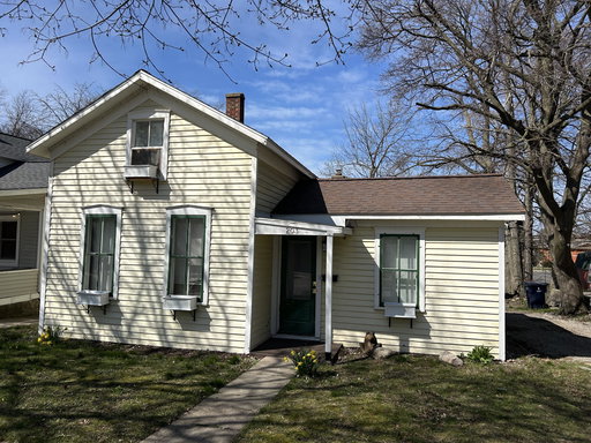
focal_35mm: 26
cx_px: 296
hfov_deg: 67.3
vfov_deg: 53.1
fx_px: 444
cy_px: 222
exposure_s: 1/5882
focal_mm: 5.7
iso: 50
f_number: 1.5
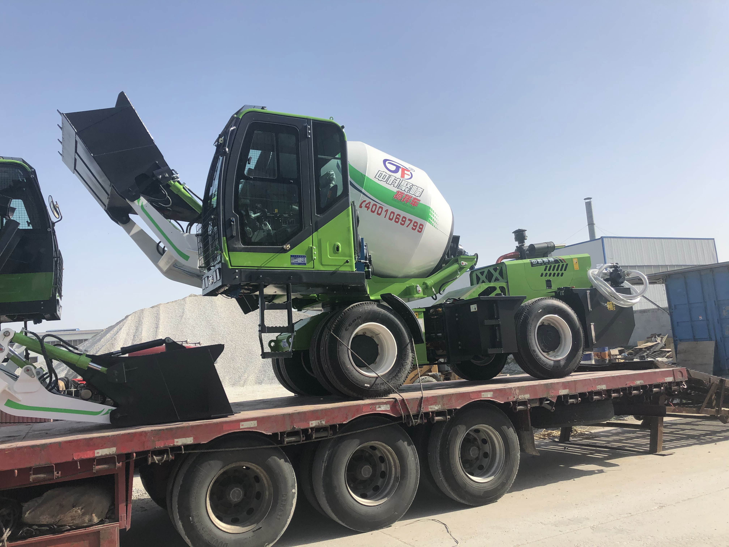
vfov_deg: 49.7
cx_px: 364
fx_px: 590
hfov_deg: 63.4
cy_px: 274
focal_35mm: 28
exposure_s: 1/2183
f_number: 1.8
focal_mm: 4
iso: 20
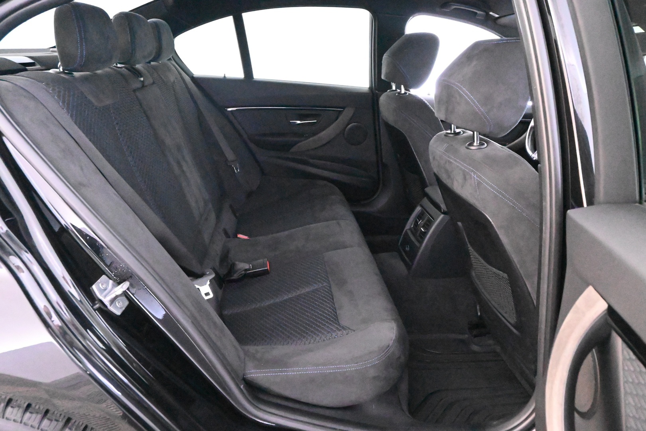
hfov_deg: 67.4
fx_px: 484
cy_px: 216
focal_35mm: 27
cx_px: 323
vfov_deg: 47.9
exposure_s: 1/30
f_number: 6.3
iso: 32000
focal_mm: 18
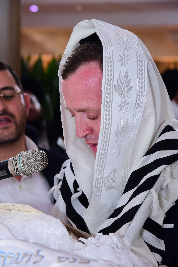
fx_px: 779
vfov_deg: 19.5
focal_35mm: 105
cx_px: 89
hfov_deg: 13.0
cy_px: 134
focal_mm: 105
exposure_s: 1/160
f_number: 5.6
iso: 1250
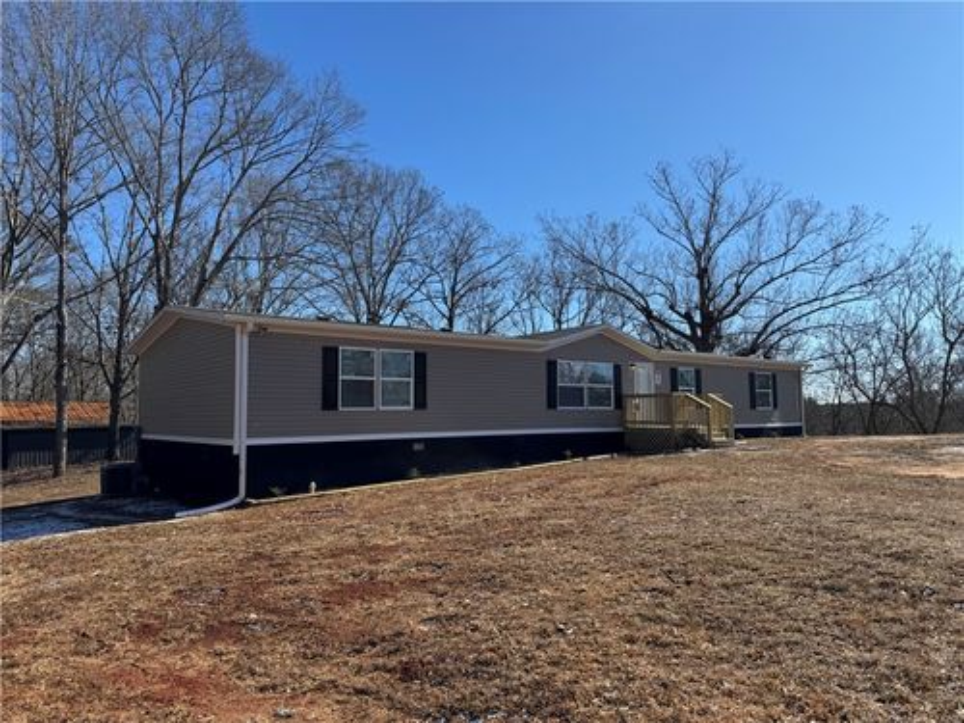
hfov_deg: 71.6
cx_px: 482
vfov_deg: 56.8
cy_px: 362
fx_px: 668
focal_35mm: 24
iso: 80
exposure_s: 1/4950
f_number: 1.78
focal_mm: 6.76
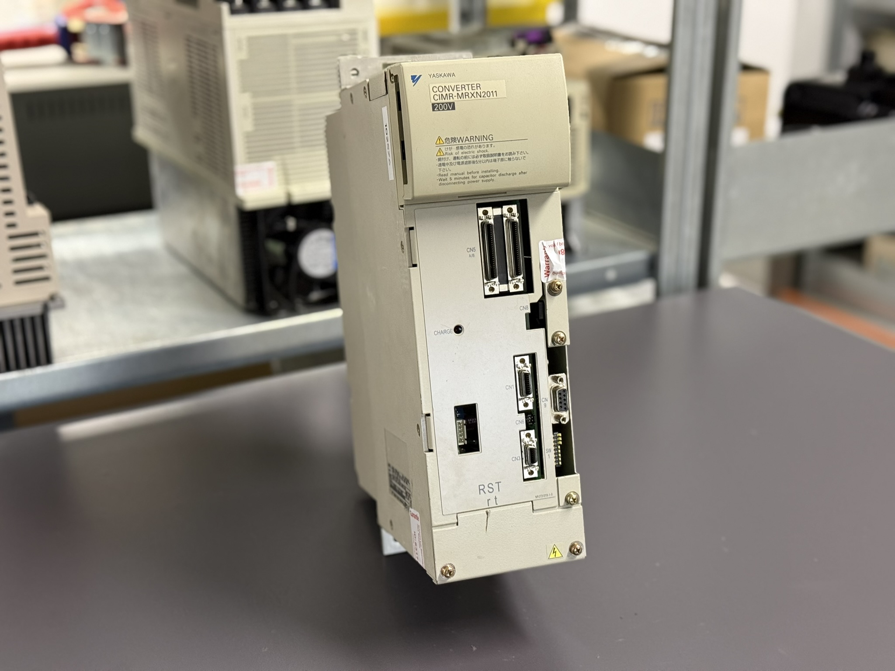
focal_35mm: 48
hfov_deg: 39.7
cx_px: 448
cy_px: 336
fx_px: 1241
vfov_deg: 30.3
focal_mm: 6.76
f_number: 1.78
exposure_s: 1/50
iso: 250
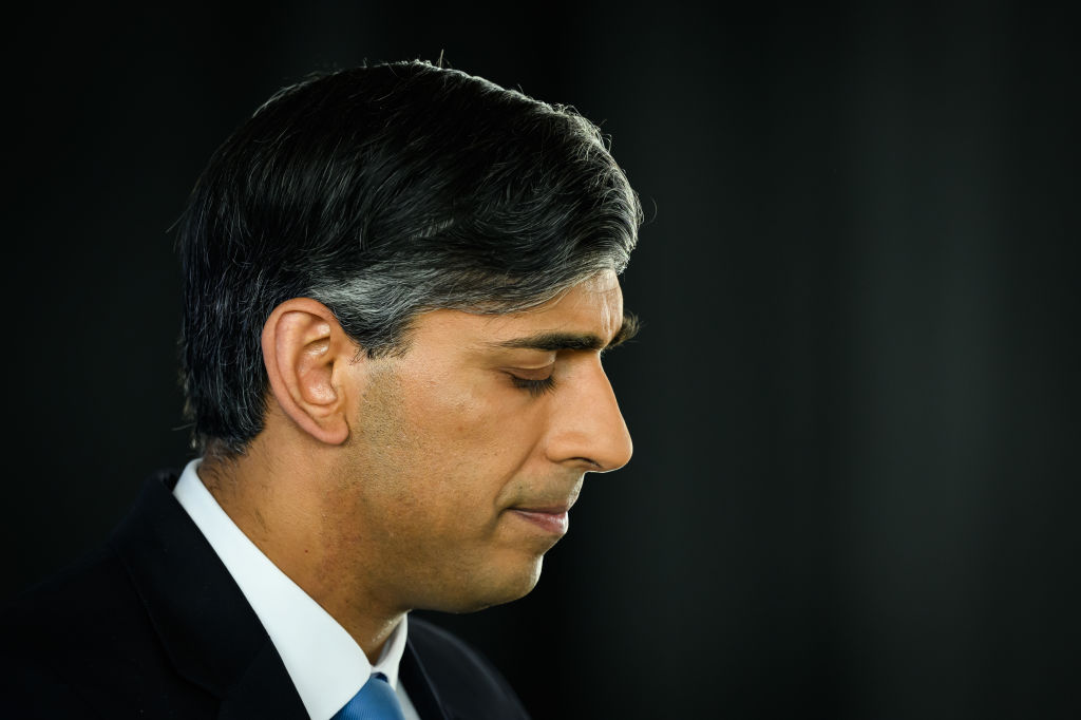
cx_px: 540
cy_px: 360
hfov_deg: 3.4
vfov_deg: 2.3
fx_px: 18010
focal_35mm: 600
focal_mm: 400
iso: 2000
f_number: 3.2
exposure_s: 1/800
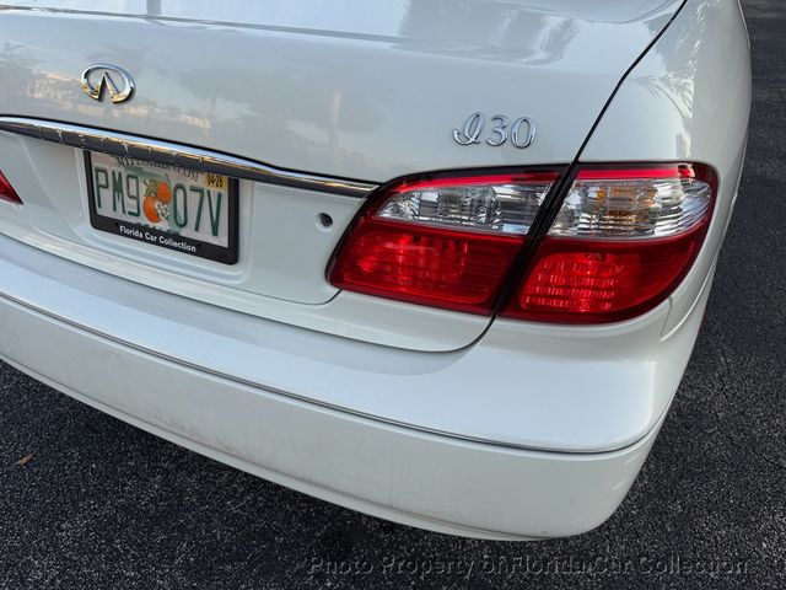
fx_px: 545
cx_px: 393
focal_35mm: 24
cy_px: 295
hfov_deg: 71.6
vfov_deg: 56.8
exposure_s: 1/627
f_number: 1.78
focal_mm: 6.76
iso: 80
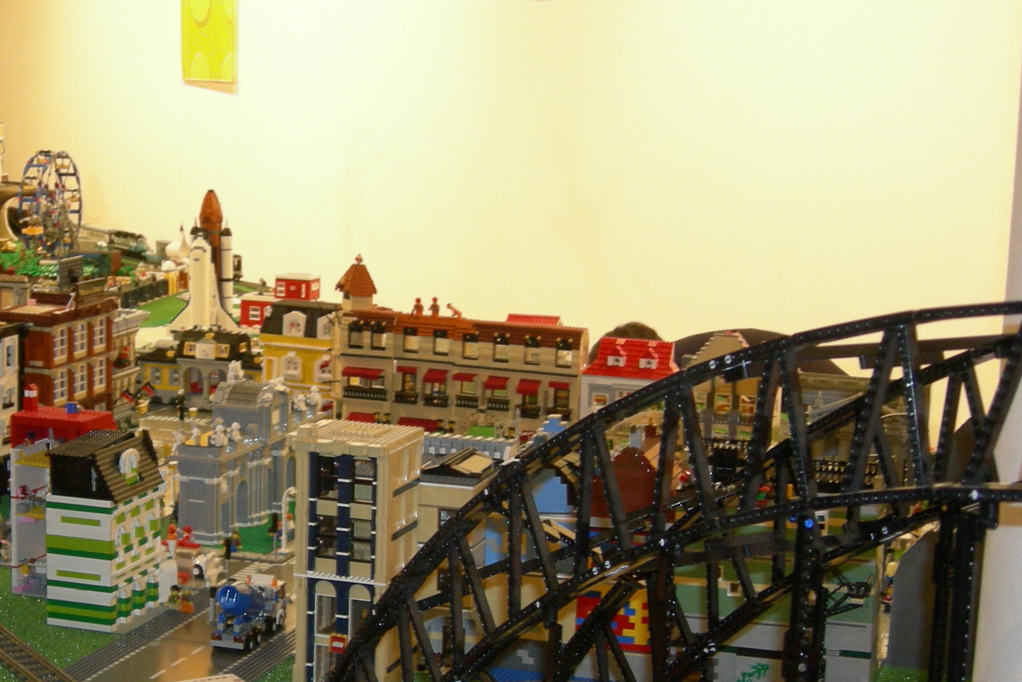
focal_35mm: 68
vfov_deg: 20.0
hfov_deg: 29.3
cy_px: 422
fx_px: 1930
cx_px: 304
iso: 200
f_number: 2.9
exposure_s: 1/9.2
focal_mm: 9.1
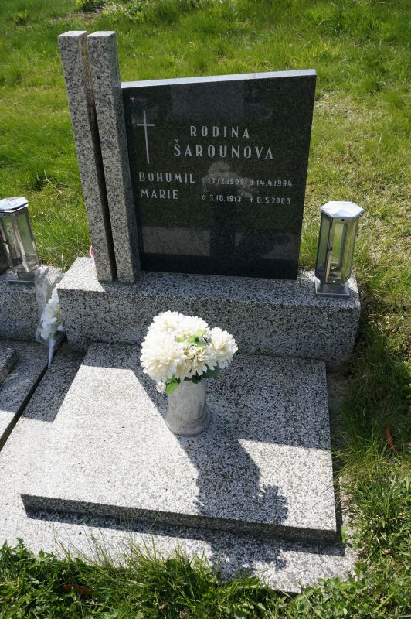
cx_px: 206
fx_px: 515
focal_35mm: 30
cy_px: 310
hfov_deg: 43.5
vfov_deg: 62.0
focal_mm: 20
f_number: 9
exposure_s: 1/500
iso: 400
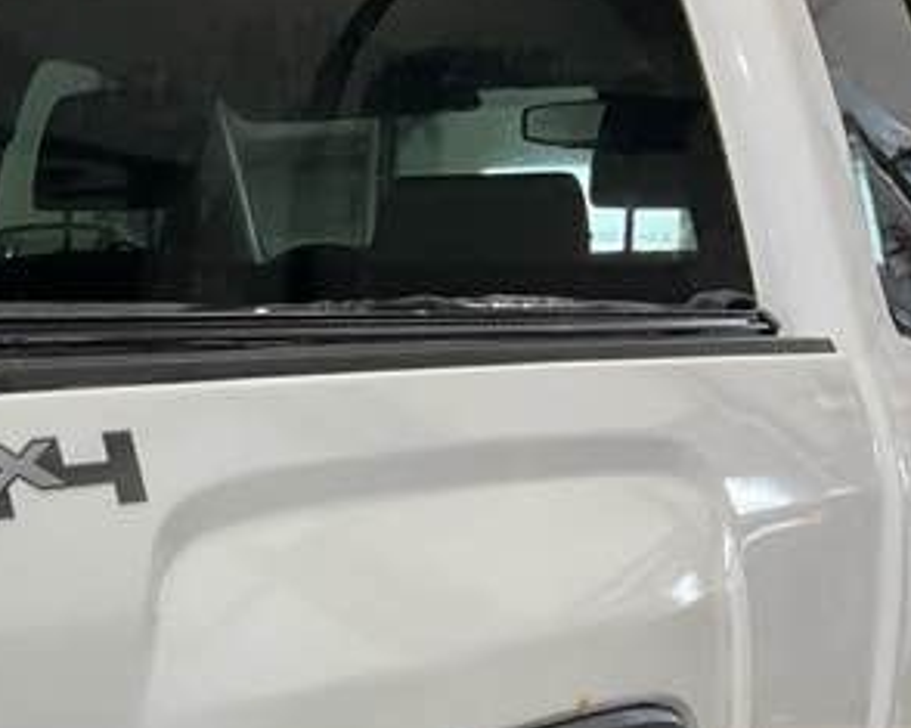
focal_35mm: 109
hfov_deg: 16.4
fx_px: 2938
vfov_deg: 13.5
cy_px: 1001
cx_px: -349
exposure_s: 1/60
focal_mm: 3
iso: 40
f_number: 1.8
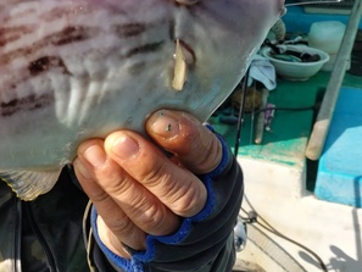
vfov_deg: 25.4
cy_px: 35
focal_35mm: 56
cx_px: 27
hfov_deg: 32.4
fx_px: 586
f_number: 1.79
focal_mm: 4.8
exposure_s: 1/420
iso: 50
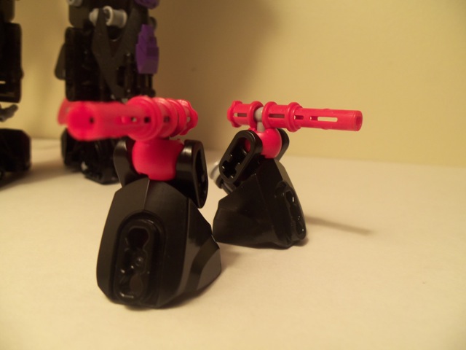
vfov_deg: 48.2
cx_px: 233
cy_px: 175
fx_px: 390
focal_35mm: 29
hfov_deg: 61.7
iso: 80
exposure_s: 1/30
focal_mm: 5.2
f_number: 3.4
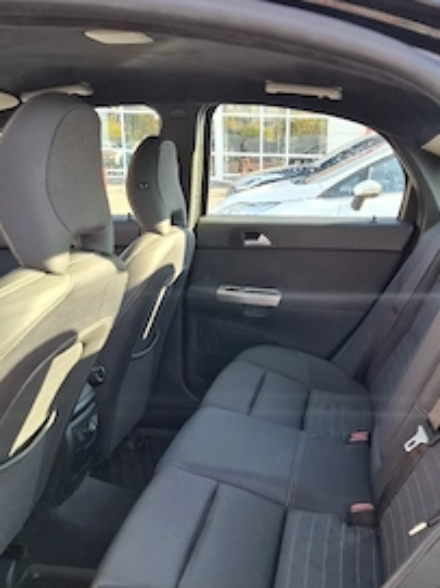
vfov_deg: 53.6
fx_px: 577
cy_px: 349
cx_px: 277
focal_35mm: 34
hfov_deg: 41.4
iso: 50
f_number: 1.8
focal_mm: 5.54
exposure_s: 1/100
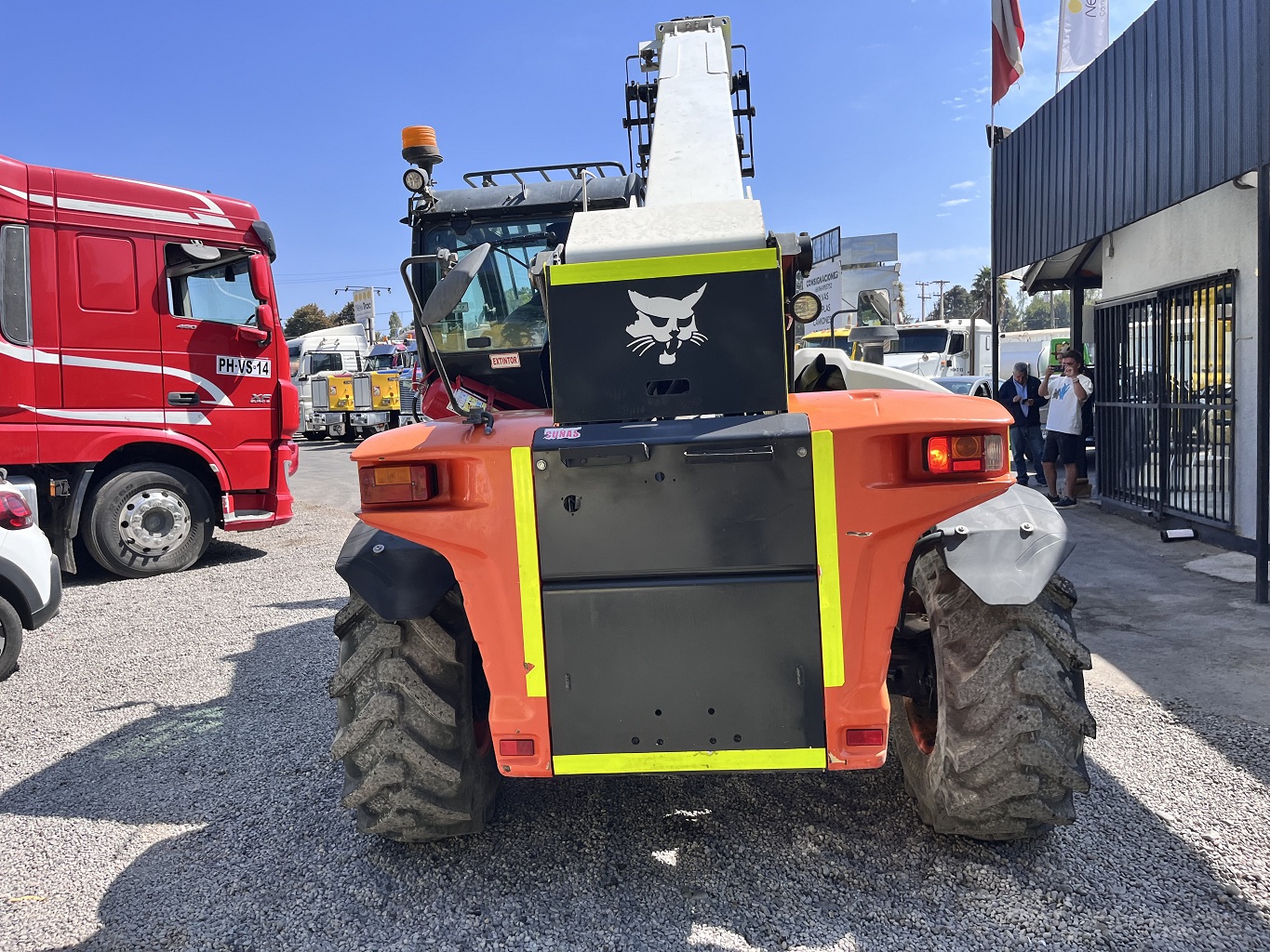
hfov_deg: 67.3
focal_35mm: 26
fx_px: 954
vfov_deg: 53.1
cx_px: 635
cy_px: 476
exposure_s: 1/1721
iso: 50
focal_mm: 5.1
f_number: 1.6
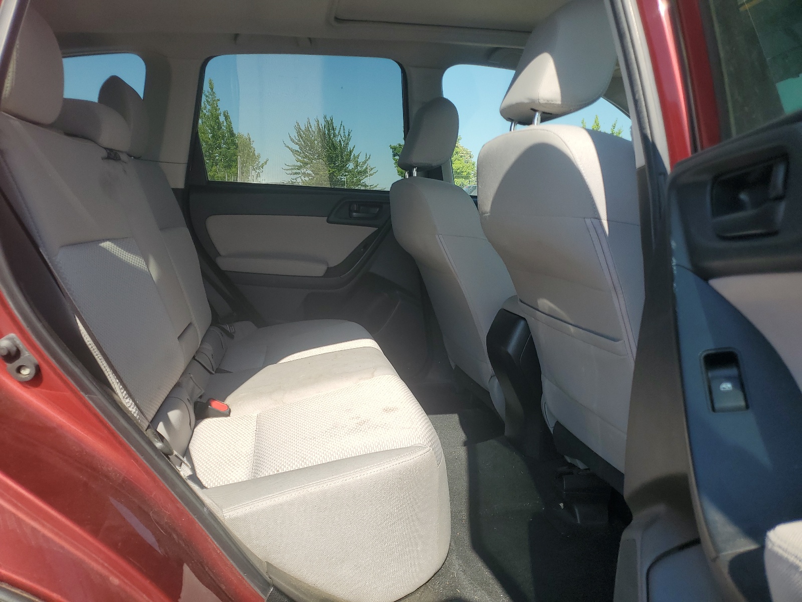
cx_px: 401
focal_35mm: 26
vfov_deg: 53.1
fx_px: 602
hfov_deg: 67.3
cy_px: 301
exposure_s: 1/1667
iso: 50
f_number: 1.5
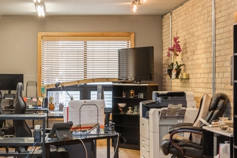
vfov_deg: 17.3
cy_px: 78
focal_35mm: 79
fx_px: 520
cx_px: 70
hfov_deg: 25.5
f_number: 8
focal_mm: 19
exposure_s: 1/8
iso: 400
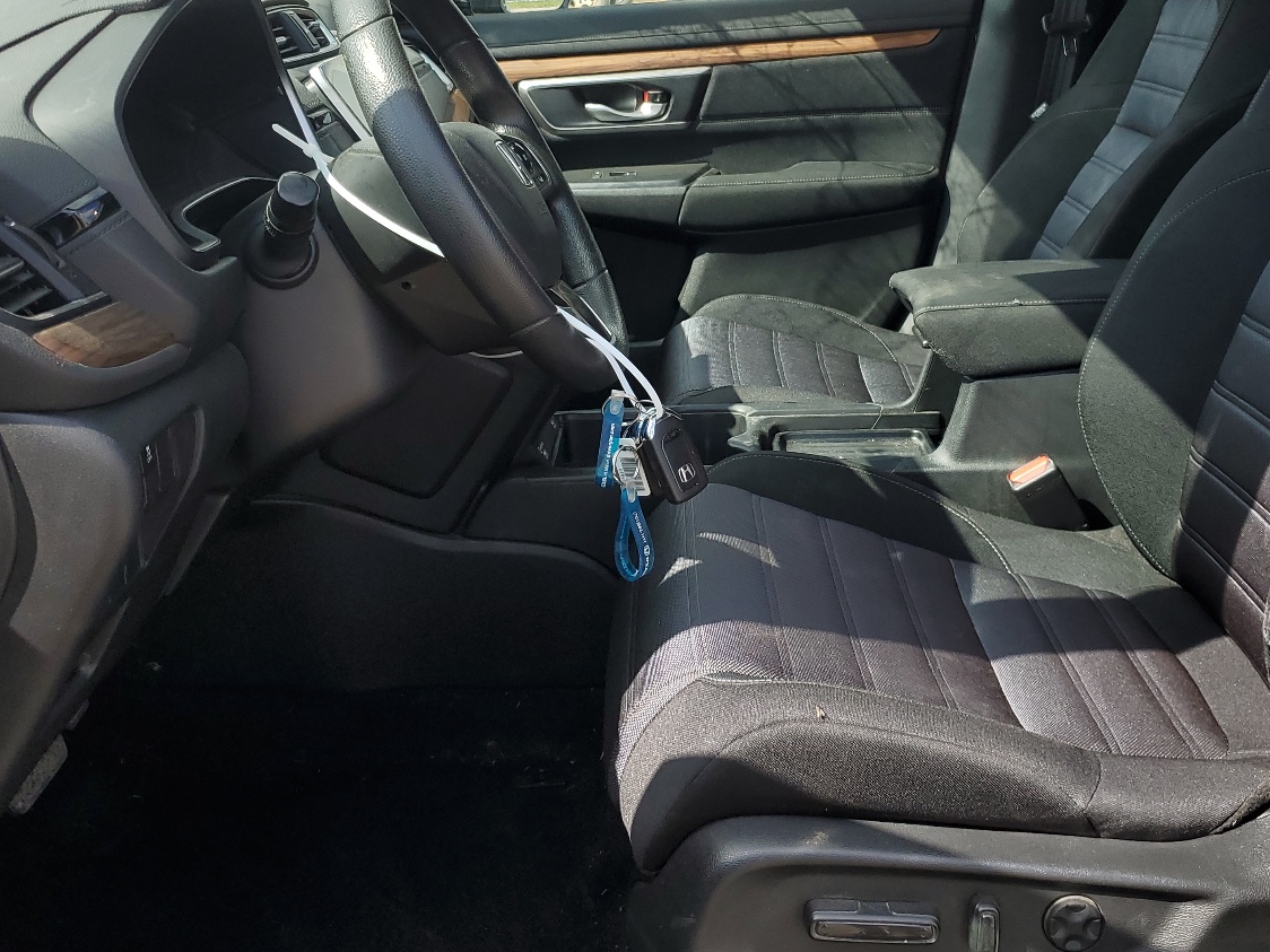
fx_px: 1357
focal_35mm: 37
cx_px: 717
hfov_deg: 50.0
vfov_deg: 38.1
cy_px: 302
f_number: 1.5
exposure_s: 1/1000
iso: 50
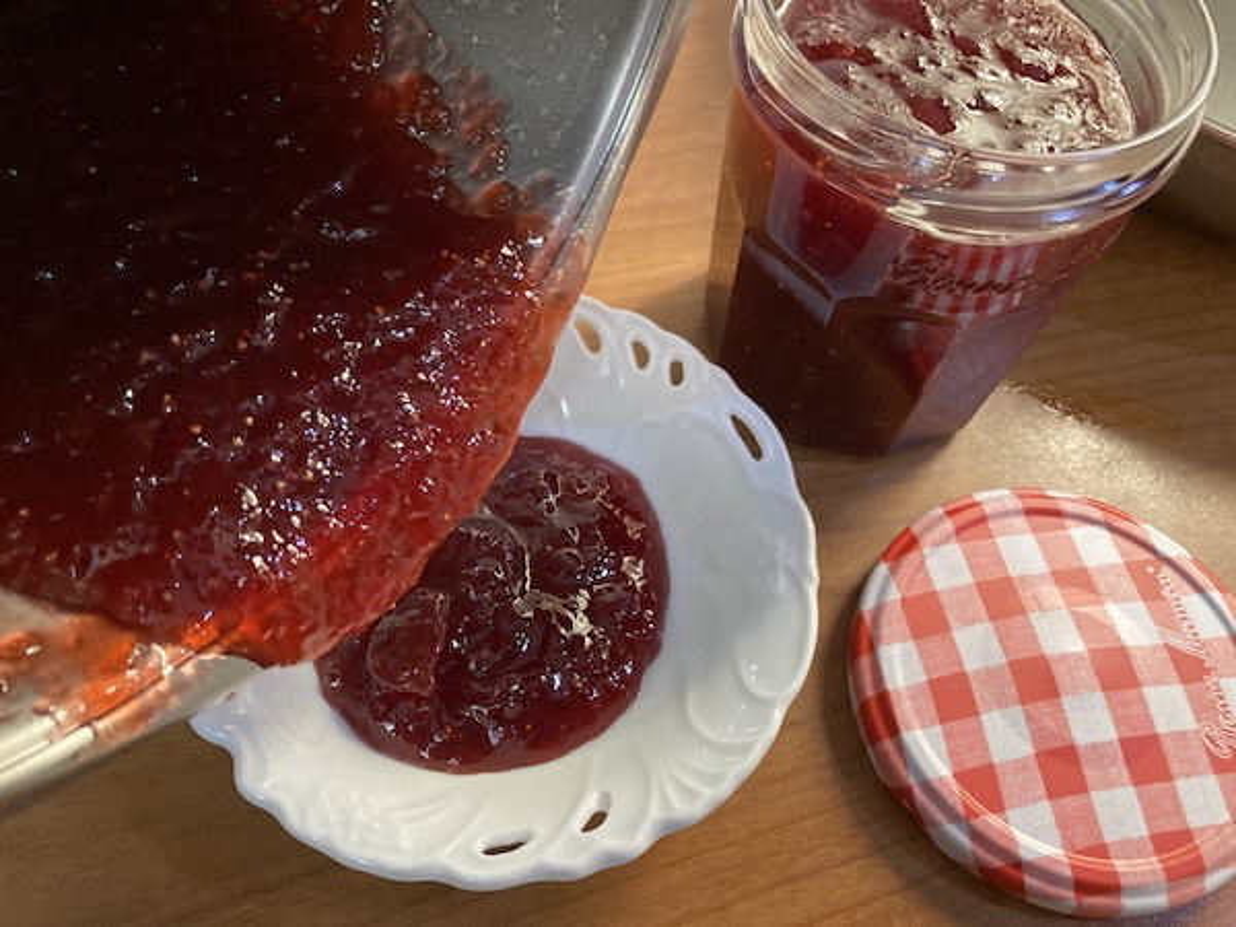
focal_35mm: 28
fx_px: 1000
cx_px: 618
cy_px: 464
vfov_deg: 49.7
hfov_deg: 63.4
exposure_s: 1/33
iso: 250
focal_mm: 3.99
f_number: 1.8
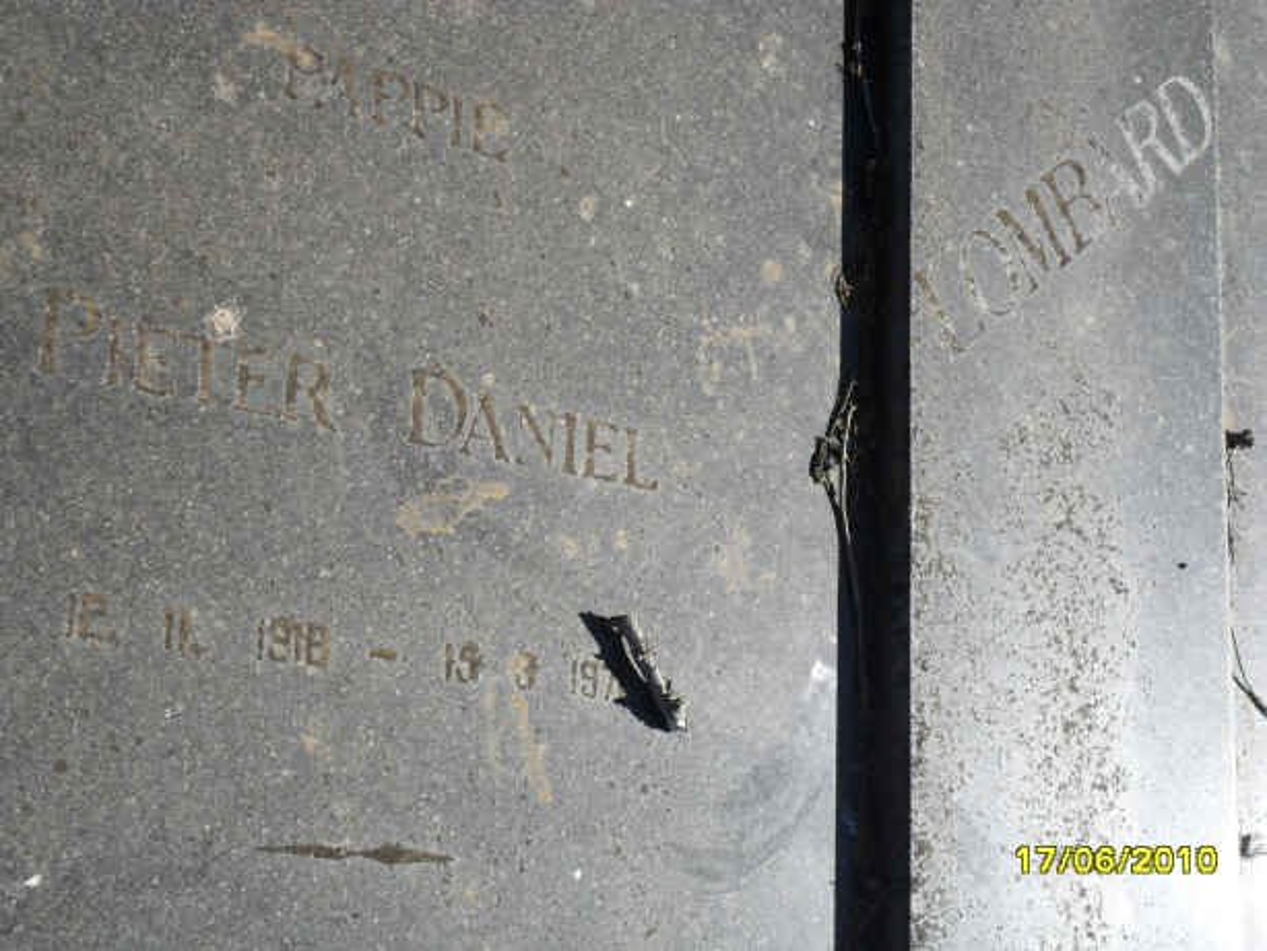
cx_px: 634
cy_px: 476
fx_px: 2307
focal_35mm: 63
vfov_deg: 23.3
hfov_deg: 30.7
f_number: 5.6
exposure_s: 1/350
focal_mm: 11.2
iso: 100
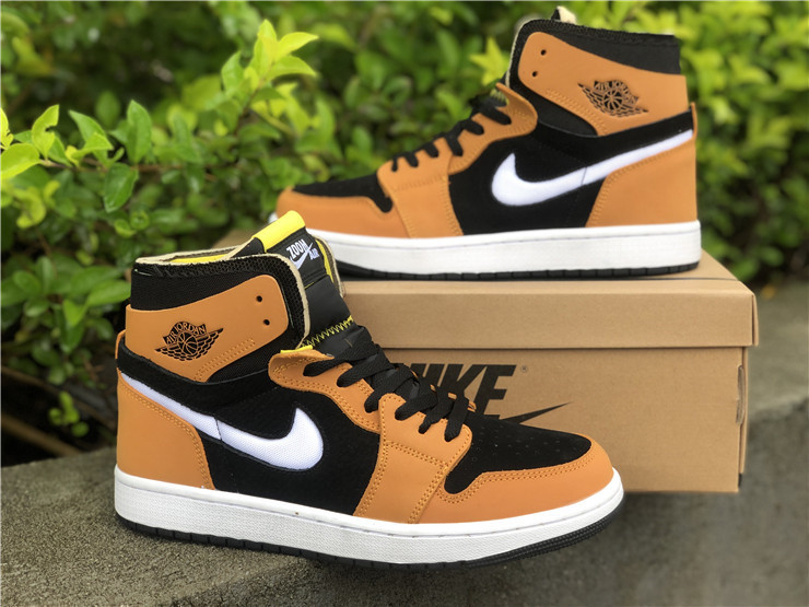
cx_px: 404
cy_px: 304
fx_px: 1215
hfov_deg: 36.8
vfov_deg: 28.0
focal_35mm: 52
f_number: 2.4
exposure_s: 1/60
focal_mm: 6
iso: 20
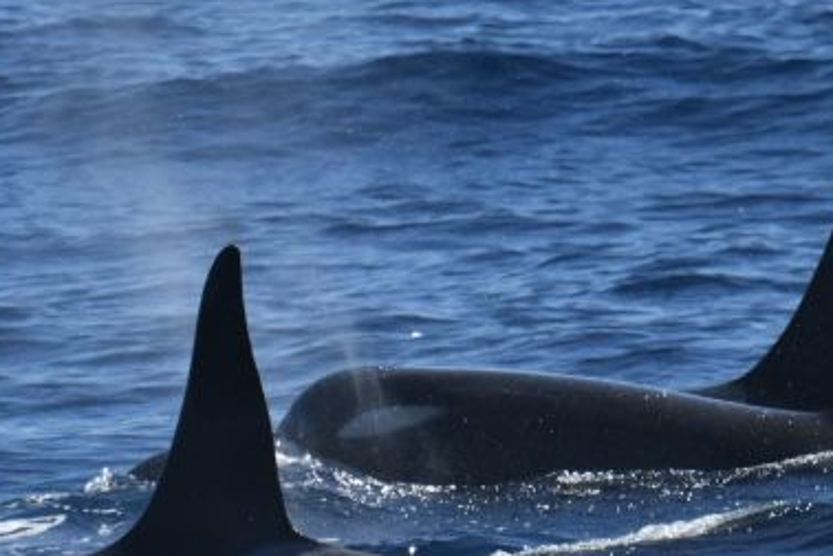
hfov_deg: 1.6
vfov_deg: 1.1
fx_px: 29384
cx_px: 502
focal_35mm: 1270
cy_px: 350
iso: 1000
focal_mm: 600
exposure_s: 1/8000
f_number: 6.3
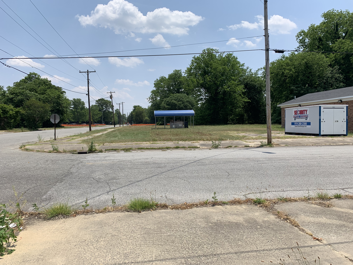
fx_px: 265
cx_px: 176
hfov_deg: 67.3
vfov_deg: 53.1
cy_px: 132
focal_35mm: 26
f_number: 1.8
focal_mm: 4.25
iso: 25
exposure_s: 1/3521
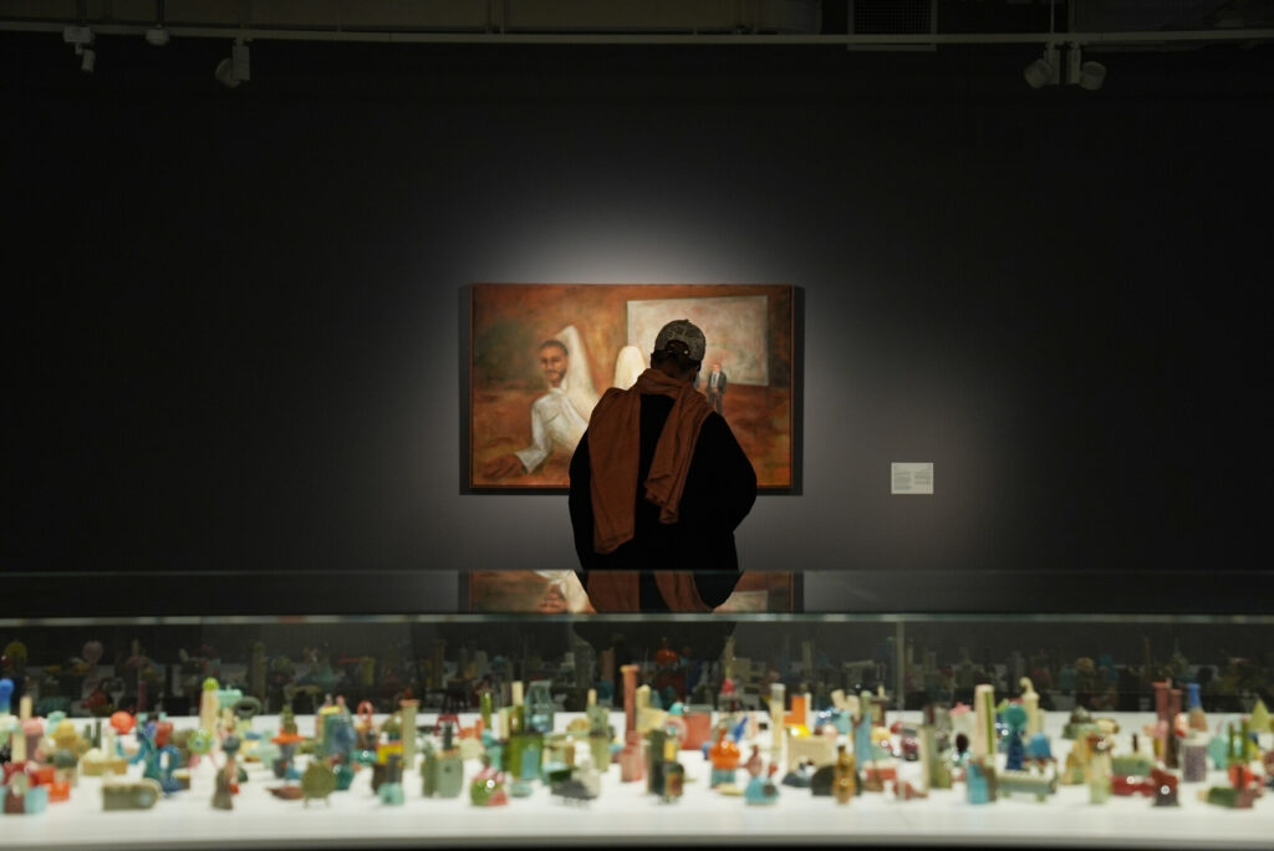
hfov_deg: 28.8
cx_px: 637
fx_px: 2479
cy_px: 426
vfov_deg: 19.5
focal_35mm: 70
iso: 800
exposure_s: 1/160
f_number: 2.8
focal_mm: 70
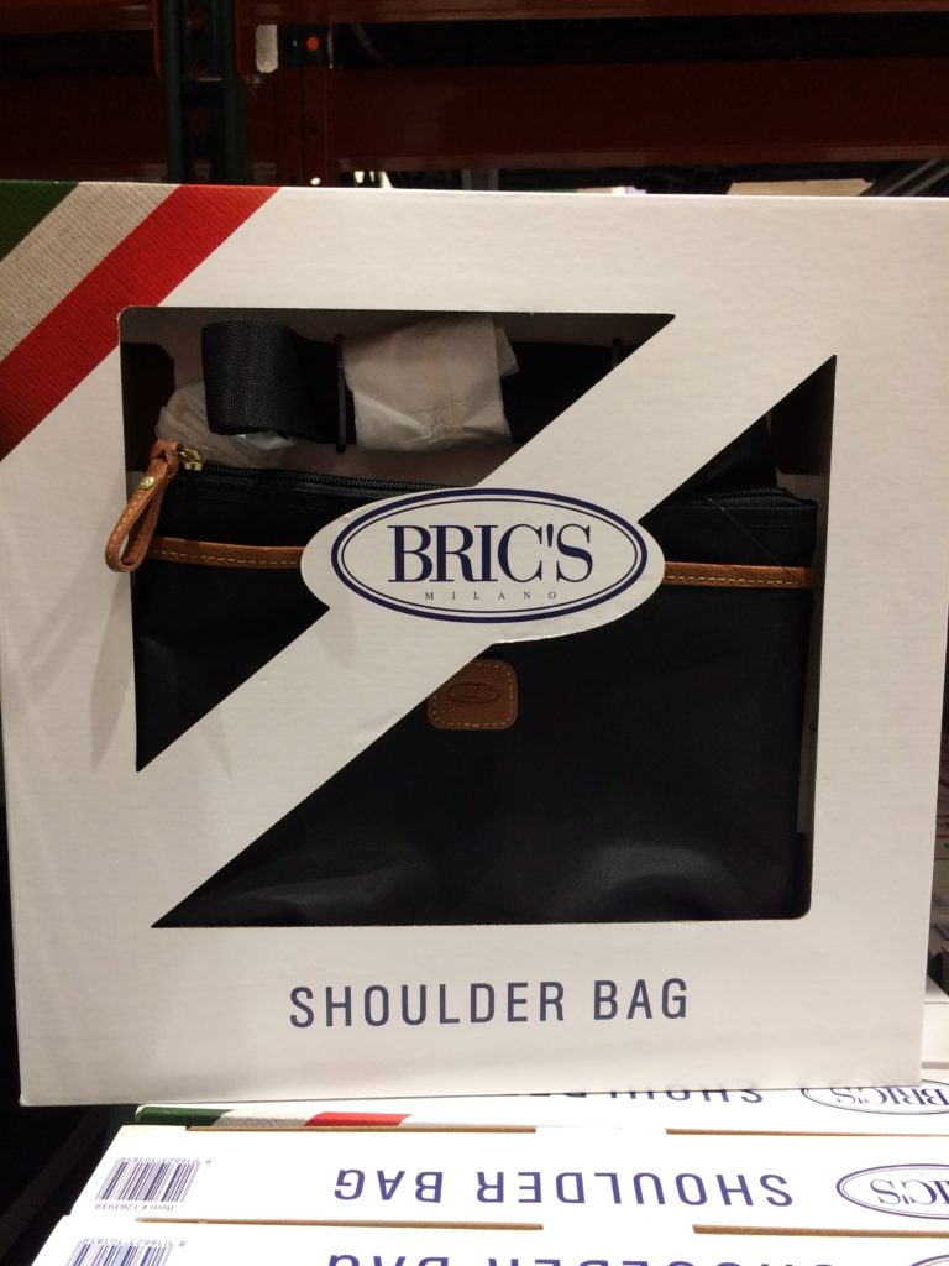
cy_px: 633
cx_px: 474
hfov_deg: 48.2
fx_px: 1060
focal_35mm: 29
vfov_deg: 61.7
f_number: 2.2
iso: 80
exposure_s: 1/30
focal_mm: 4.15
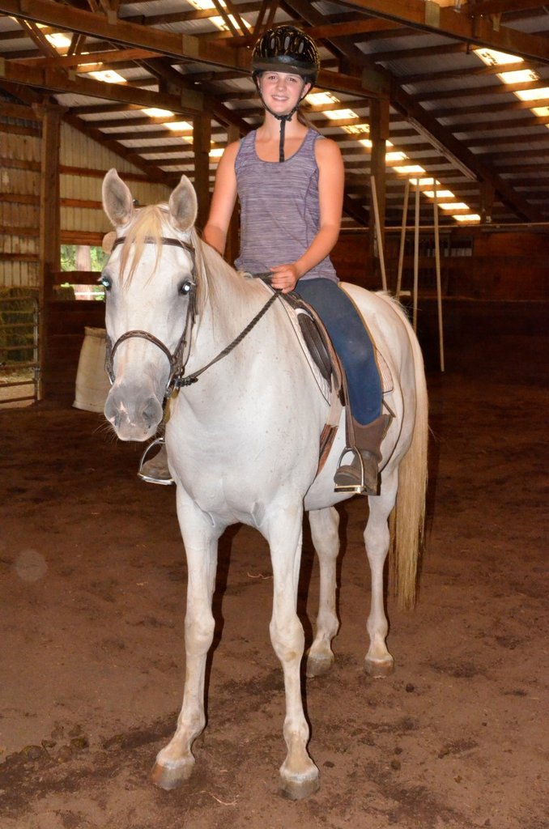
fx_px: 1310
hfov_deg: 23.7
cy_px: 414
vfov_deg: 35.1
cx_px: 274
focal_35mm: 57
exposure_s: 1/30
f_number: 16
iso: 5000
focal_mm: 38
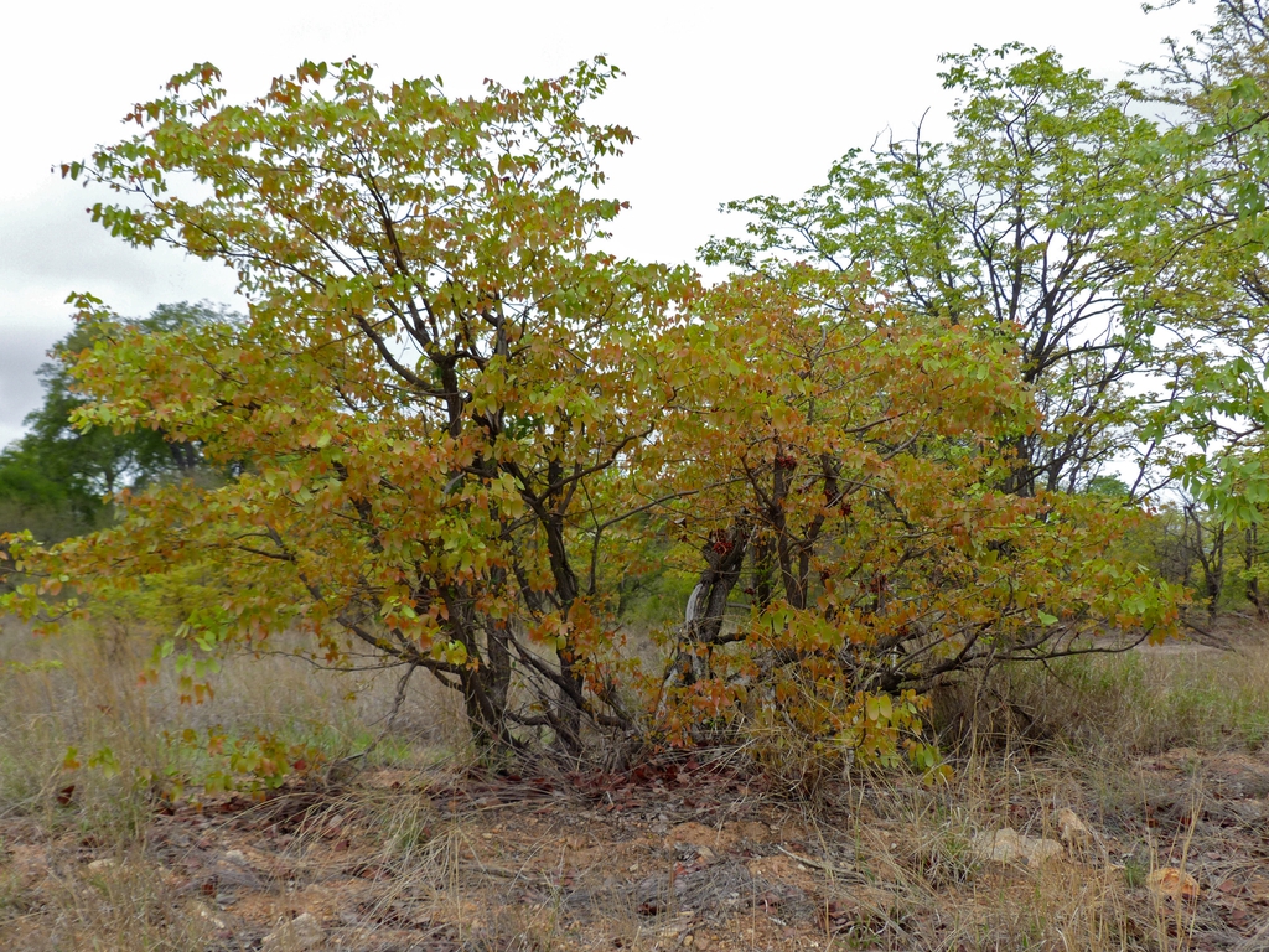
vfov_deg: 32.2
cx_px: 634
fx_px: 1650
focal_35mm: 45
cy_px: 476
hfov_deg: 42.1
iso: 100
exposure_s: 1/1000
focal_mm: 8.1
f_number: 2.8
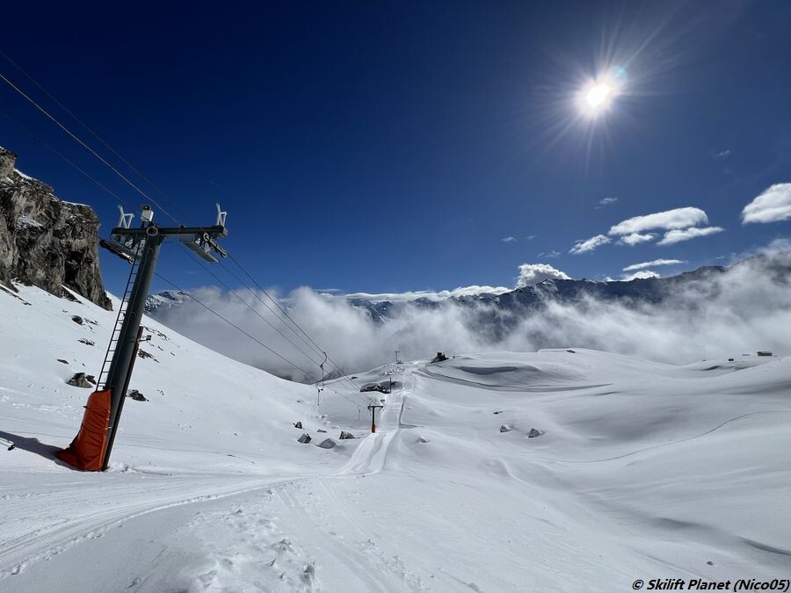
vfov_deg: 89.9
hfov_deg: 106.2
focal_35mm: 13
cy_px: 296
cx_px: 396
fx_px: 297
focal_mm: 1.57
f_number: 1.8
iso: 25
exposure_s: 1/6944
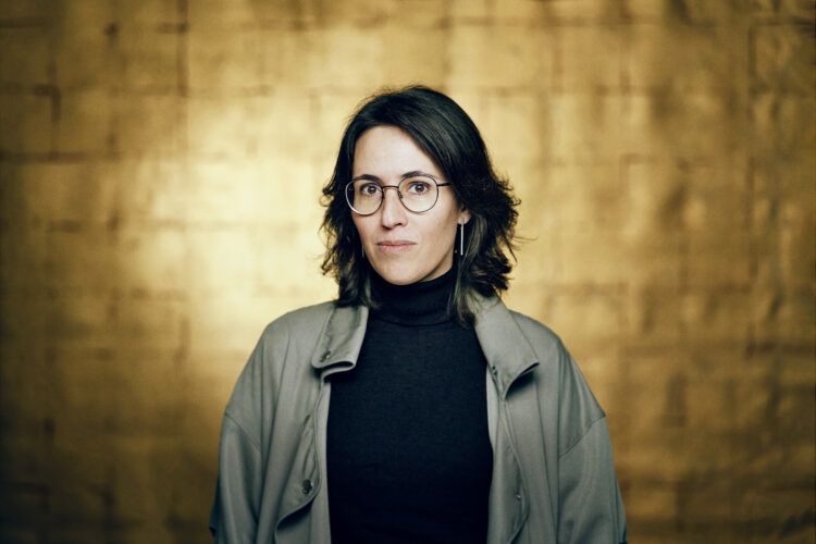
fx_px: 2266
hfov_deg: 20.4
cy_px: 272
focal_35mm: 100
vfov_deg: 13.7
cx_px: 408
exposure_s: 1/125
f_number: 2.8
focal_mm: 100
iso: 100
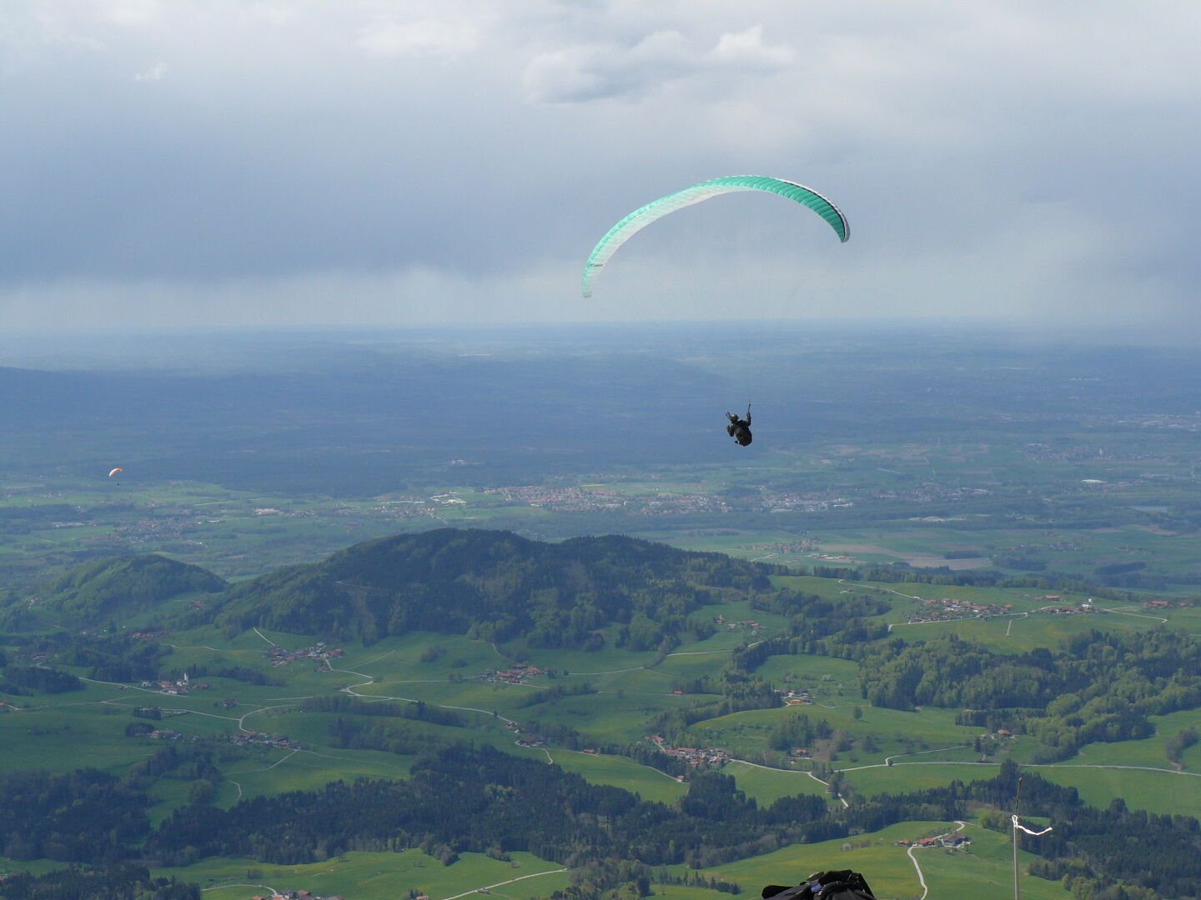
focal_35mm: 64
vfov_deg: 22.9
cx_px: 600
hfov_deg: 30.3
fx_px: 2220
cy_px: 450
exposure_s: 1/400
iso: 100
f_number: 6.3
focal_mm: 10.7
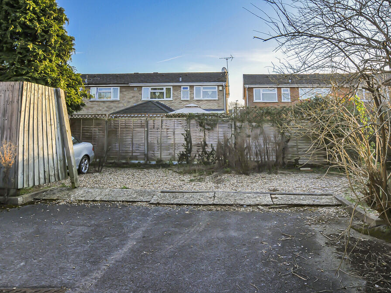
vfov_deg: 58.9
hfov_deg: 73.8
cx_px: 213
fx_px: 260
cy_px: 147
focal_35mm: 23
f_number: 5.6
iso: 200
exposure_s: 1/320
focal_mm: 14
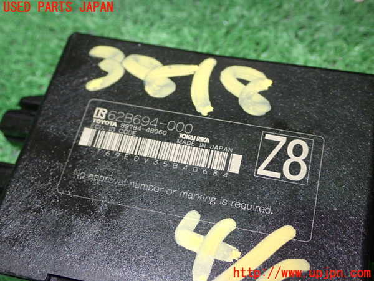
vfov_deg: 29.1
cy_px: 140
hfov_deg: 38.2
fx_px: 540
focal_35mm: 50
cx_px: 187
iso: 640
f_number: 3.2
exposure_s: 1/50
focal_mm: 9.01
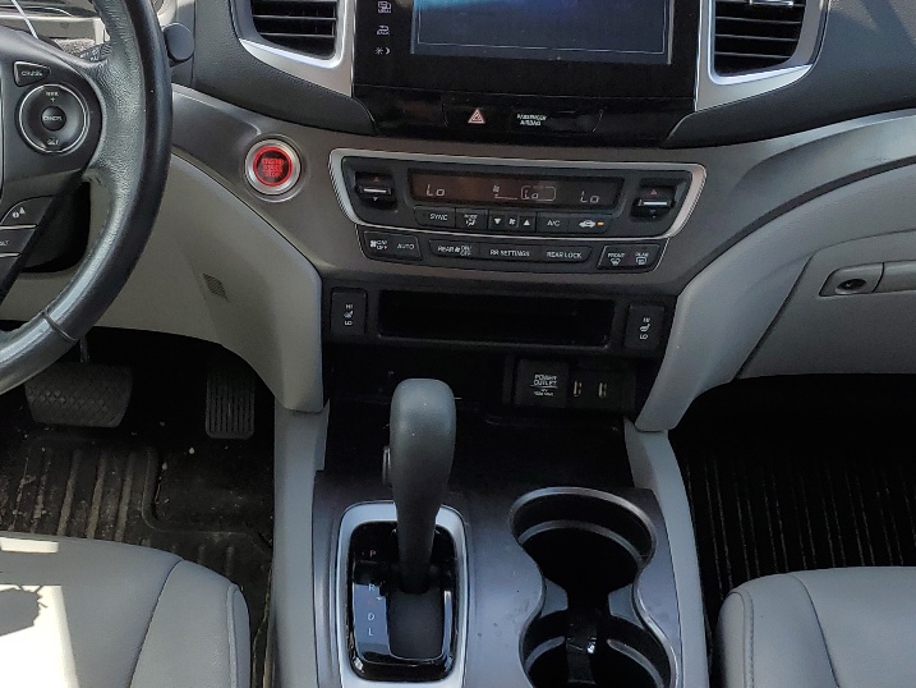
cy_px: 376
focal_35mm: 58
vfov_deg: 25.2
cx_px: 339
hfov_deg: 33.1
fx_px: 1535
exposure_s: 1/667
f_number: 1.5
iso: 50
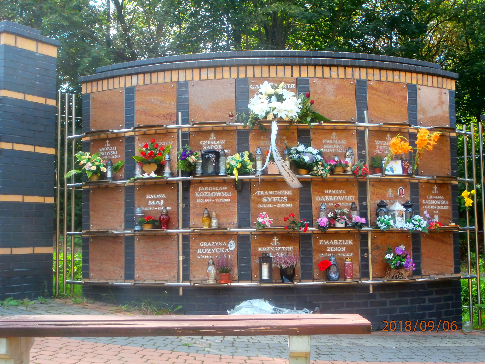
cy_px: 182
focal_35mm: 47
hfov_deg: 40.4
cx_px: 242
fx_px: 658
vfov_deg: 30.9
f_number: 4.2
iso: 100
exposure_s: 1/125
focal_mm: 8.29
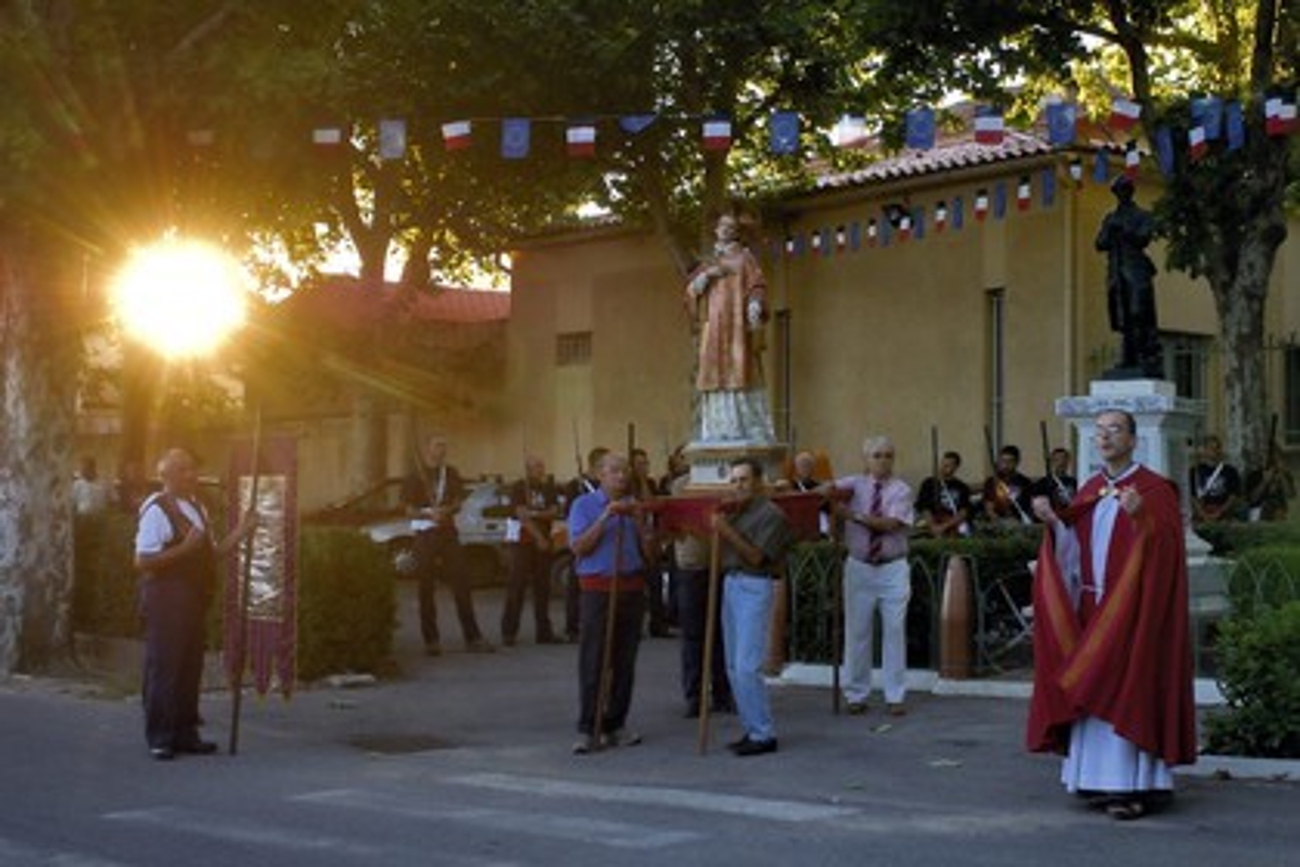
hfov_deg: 38.9
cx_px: 650
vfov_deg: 26.5
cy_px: 434
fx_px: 1842
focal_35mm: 51
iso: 100
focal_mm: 34
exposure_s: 1/180
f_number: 4.5
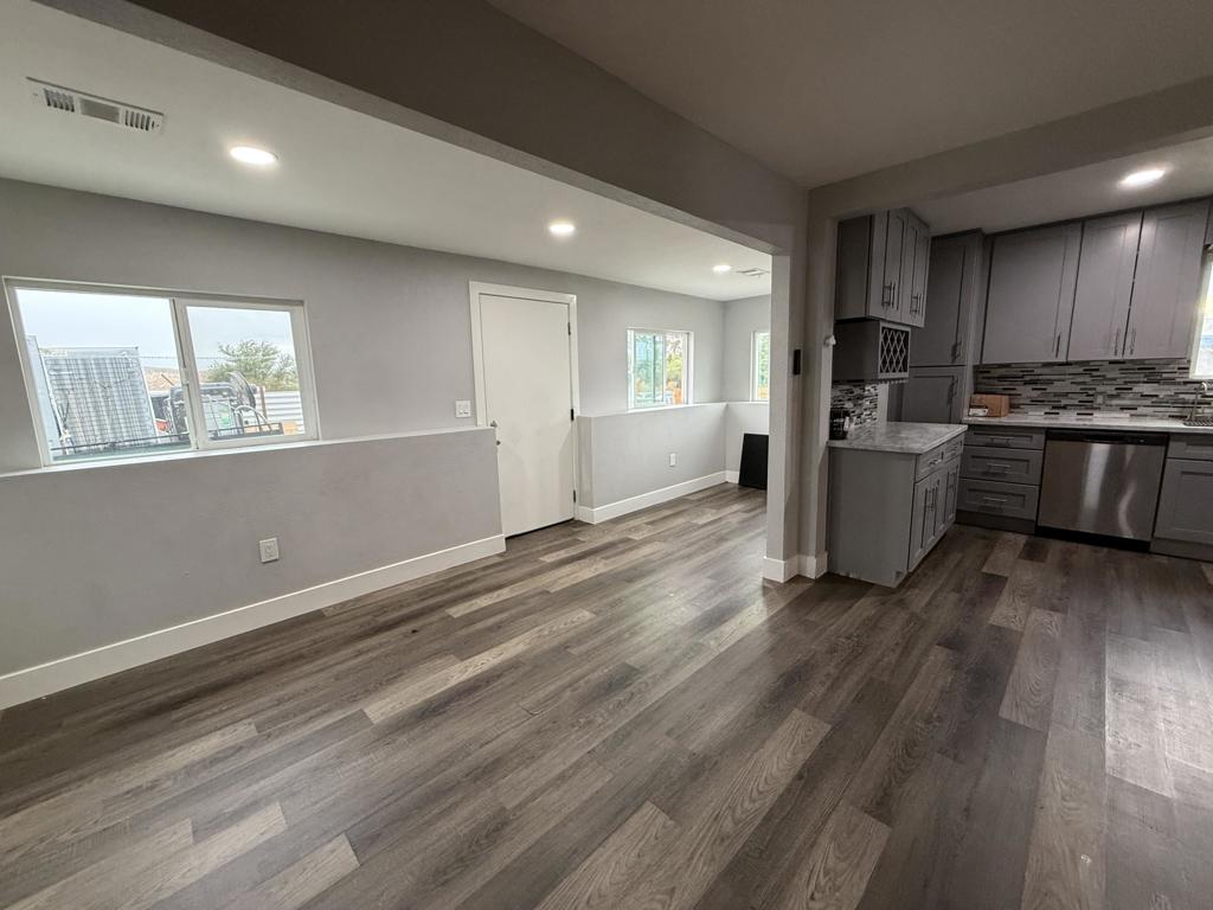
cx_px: 606
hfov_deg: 102.1
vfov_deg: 85.7
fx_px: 491
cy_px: 455
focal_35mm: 14
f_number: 2.2
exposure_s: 1/120
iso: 320
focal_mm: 2.22
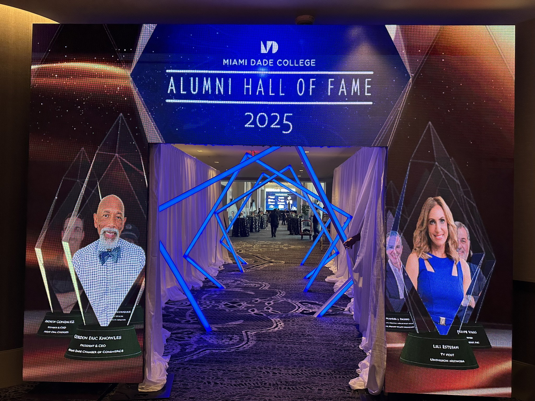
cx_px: 268
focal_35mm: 24
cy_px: 200
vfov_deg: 56.8
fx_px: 371
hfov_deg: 71.6
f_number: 1.78
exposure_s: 1/97
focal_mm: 6.86
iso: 200
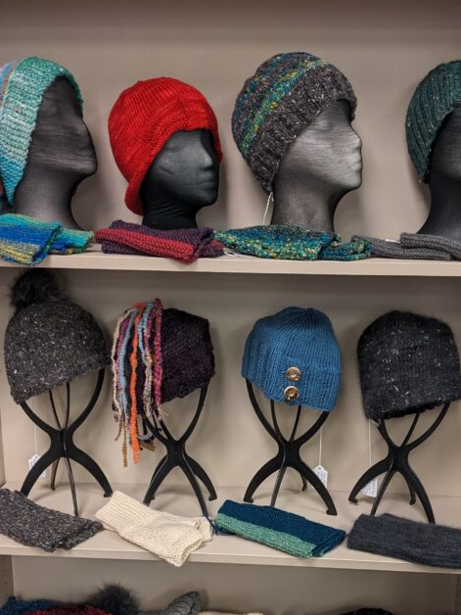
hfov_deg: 32.8
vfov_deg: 42.5
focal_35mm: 44
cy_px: 402
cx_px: 275
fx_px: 781
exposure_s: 1/26
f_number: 1.73
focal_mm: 4.38
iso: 77
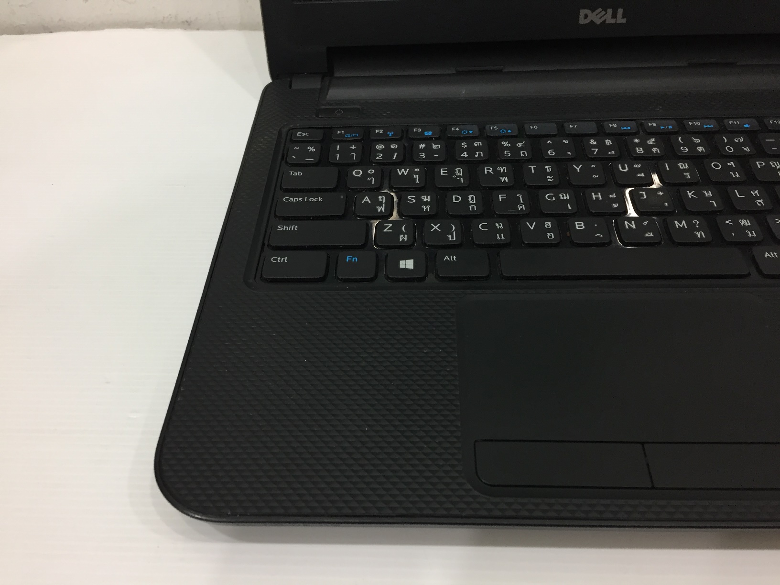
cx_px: 390
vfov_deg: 48.2
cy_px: 292
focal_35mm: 29
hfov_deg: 61.7
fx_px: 653
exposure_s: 1/33
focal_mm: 4.15
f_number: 2.2
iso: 100
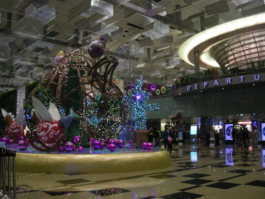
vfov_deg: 39.7
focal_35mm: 36
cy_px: 99
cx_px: 130
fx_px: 276
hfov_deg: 51.4
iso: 283
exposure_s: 1/60
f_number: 2.8
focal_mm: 5.7
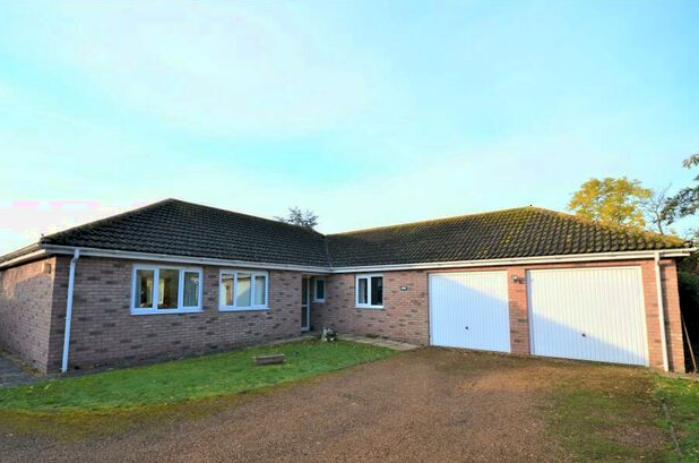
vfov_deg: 69.9
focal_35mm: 17
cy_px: 260
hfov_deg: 93.4
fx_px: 329
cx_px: 335
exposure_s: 1/160
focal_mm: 10
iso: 200
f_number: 6.3
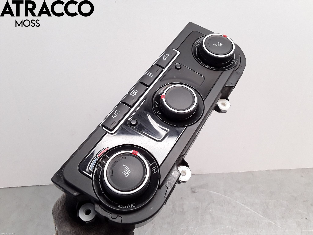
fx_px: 253
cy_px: 118
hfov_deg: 63.4
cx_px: 156
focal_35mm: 28
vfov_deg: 49.7
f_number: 1.9
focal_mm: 2.91
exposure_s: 1/100
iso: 100
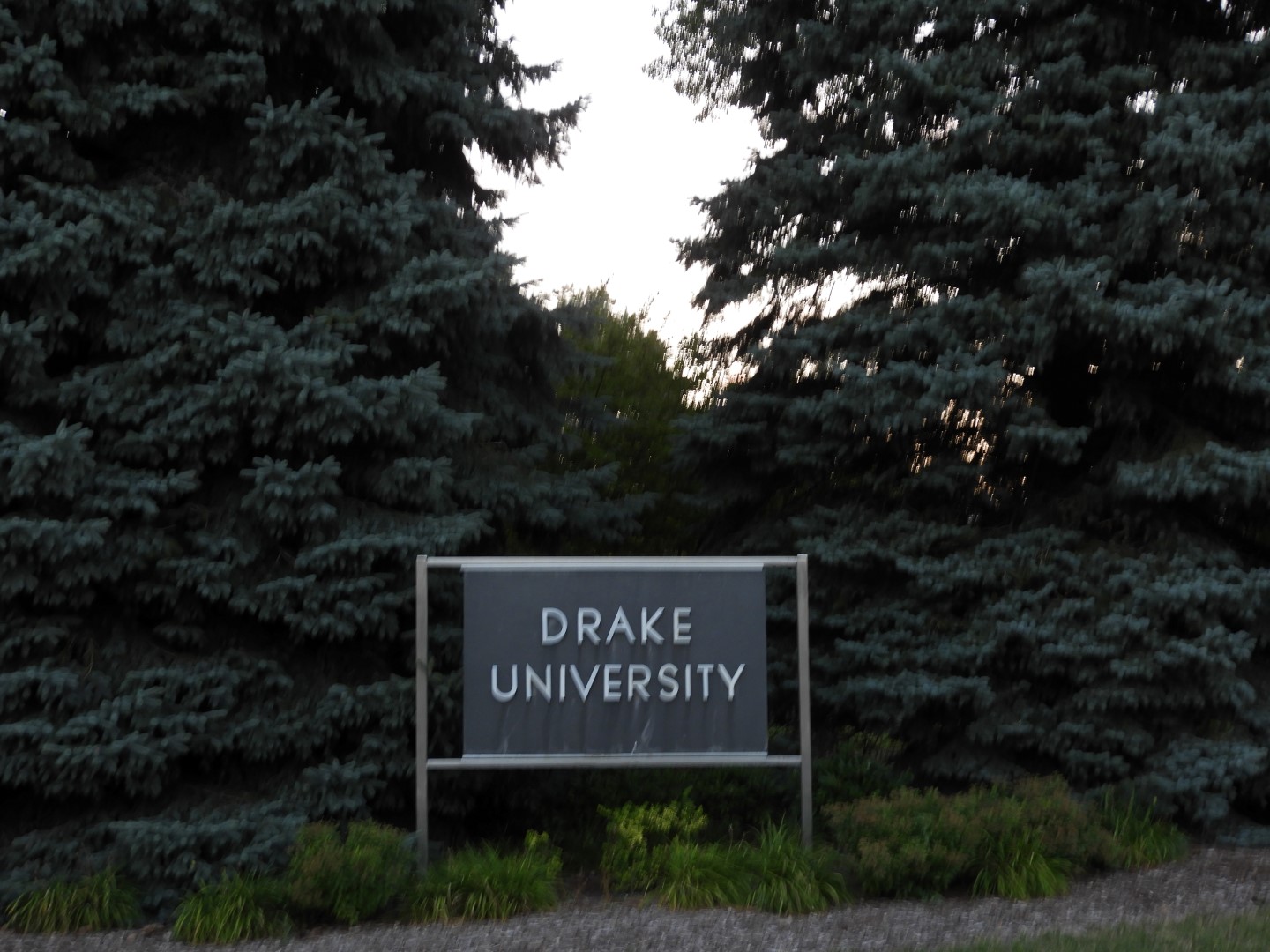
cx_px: 635
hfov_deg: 38.2
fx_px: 1834
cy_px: 476
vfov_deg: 29.1
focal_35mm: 50
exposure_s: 1/30
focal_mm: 9
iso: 110
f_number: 4
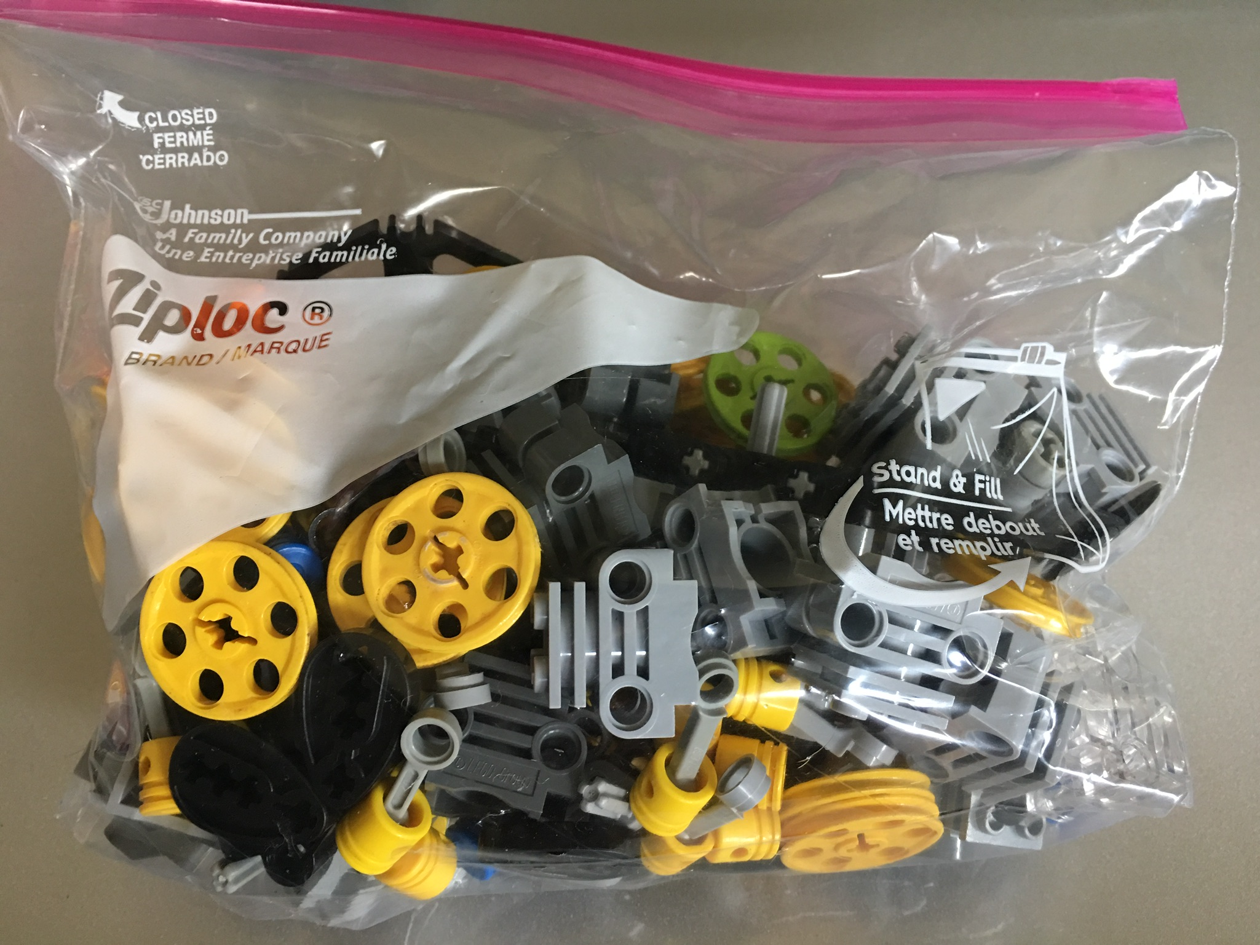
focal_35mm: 29
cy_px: 472
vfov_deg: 48.2
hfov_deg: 61.7
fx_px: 1056
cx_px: 630
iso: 64
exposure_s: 1/15
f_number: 2.2
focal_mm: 4.15
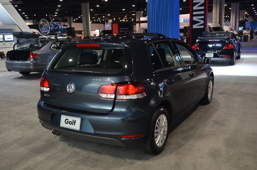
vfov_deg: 36.7
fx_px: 256
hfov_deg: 53.2
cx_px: 128
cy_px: 85
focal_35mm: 36
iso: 1600
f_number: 2.8
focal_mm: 24
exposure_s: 1/60
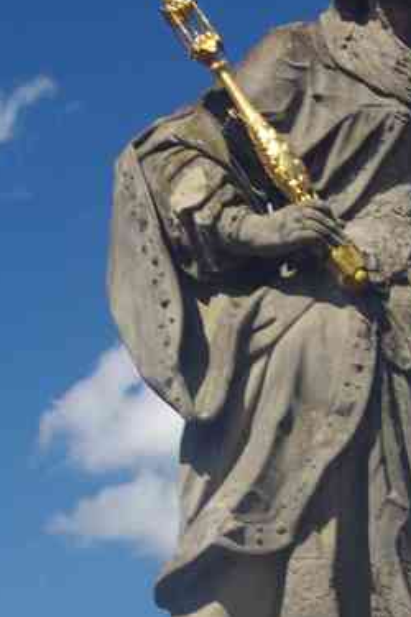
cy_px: 409
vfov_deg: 12.8
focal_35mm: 160
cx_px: 192
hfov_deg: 8.6
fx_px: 2740
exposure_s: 1/100
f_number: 11
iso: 200
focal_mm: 40
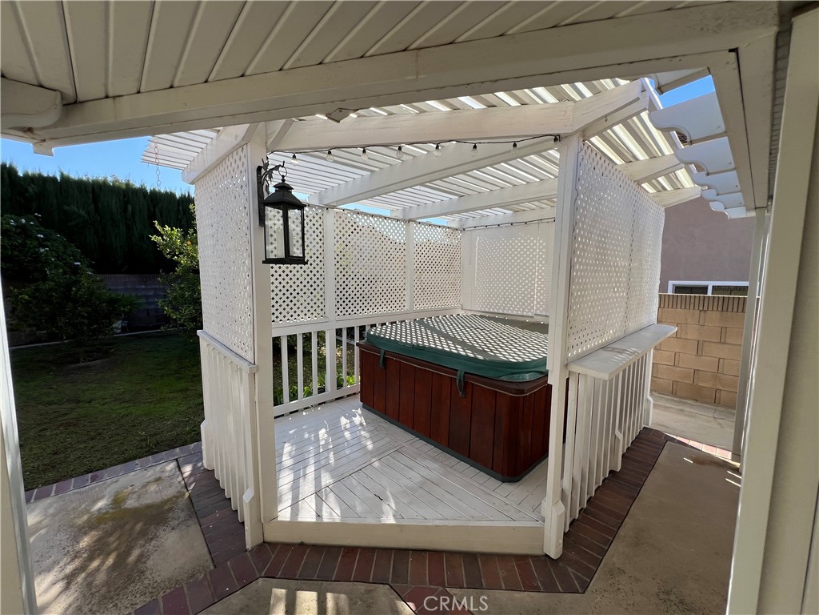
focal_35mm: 13
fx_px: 308
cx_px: 410
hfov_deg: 106.2
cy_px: 308
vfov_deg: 89.9
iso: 32
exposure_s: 1/786
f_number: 1.8
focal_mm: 1.57
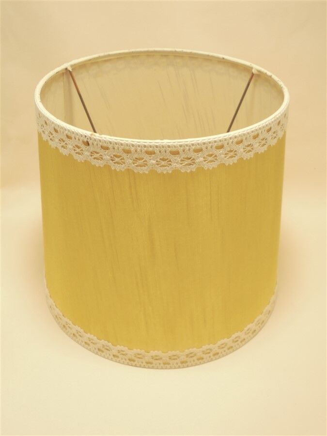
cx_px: 164
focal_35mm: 34
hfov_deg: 41.8
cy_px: 218
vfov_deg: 54.0
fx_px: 428
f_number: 4
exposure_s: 1/50
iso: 100
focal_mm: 6.1
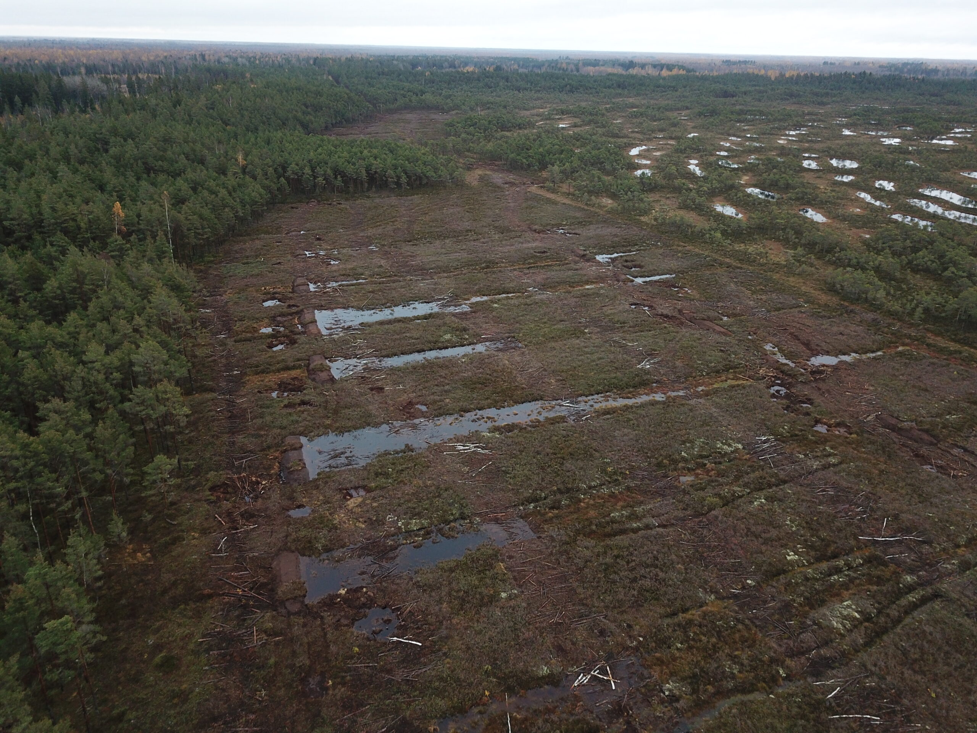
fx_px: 734
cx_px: 488
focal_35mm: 26
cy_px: 366
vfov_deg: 53.1
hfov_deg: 67.3
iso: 179
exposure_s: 1/100
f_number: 2.2
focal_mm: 4.73
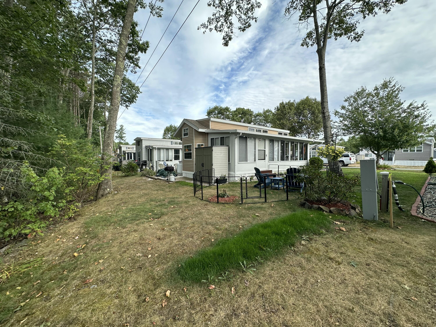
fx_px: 176
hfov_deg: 102.1
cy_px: 164
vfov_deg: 85.7
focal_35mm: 14
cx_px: 218
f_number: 2.2
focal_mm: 2.22
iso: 40
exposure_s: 1/452
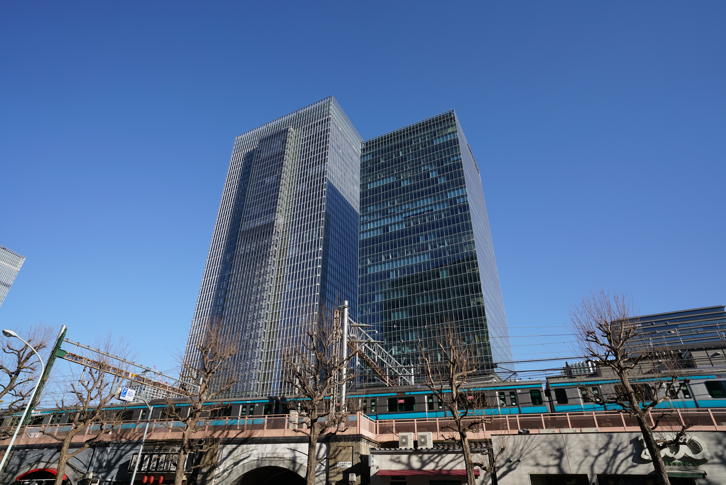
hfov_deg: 84.0
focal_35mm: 20
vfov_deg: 61.9
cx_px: 363
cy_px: 242
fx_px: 403
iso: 100
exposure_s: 1/200
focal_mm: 20
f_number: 8
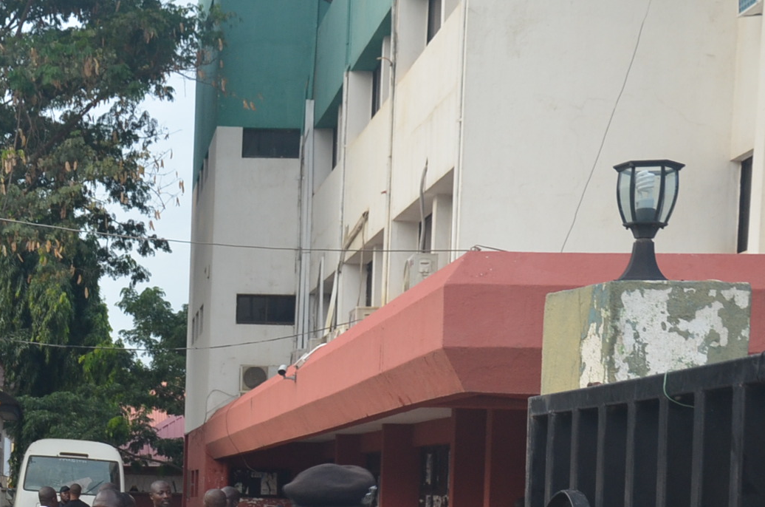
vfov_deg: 14.9
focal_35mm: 89
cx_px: -69
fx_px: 1891
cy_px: 532
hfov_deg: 21.7
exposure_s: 1/60
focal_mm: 25
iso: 400
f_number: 4
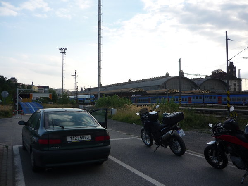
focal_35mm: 33
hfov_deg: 55.4
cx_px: 124
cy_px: 93
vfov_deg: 42.9
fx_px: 236
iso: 100
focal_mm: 5.5
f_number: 2.8
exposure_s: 1/640
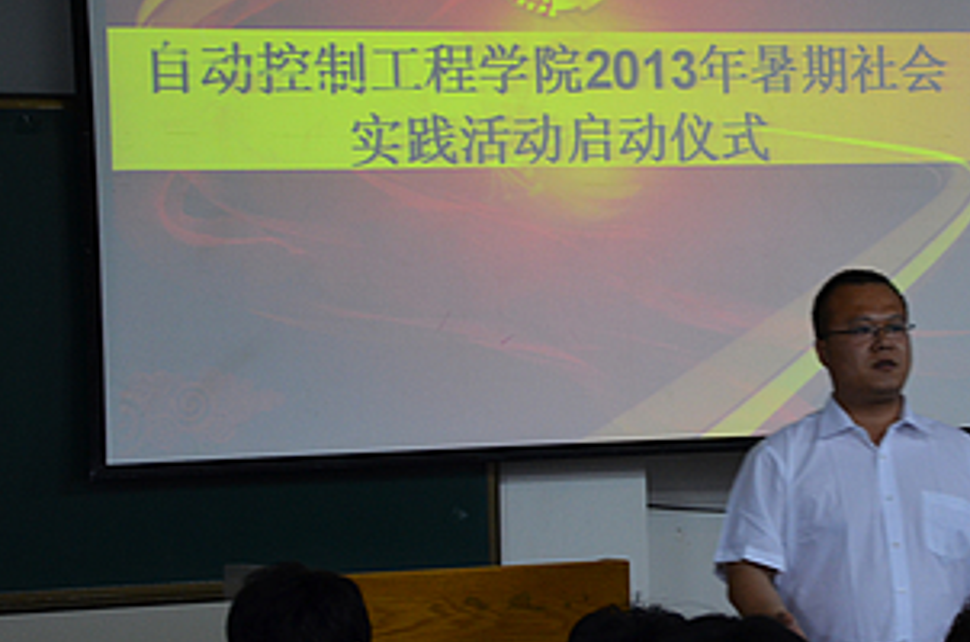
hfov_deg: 14.2
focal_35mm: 144
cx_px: 774
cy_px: 342
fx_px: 3872
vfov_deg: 9.5
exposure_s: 1/15
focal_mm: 58
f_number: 5
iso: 800
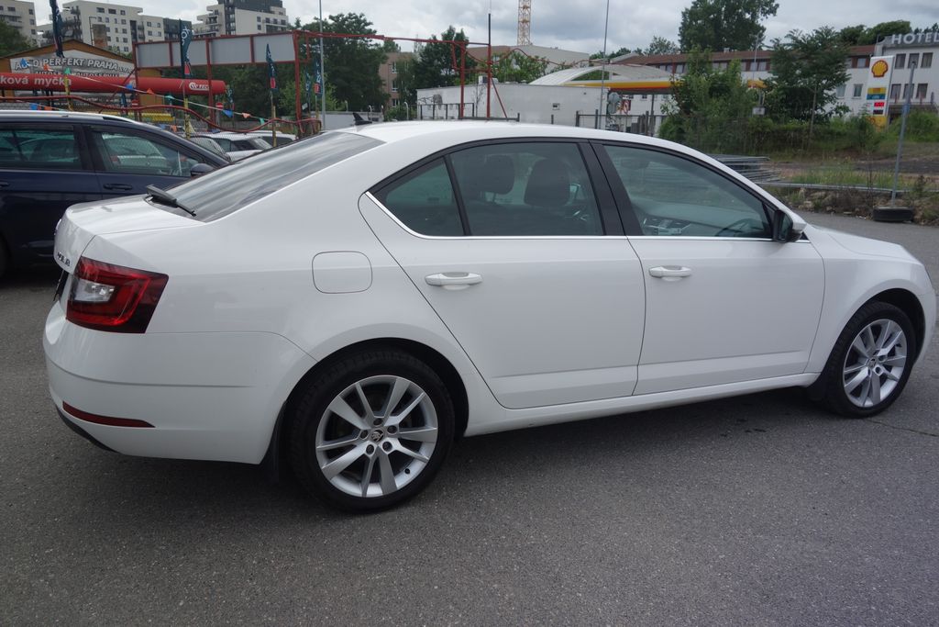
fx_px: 730
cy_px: 314
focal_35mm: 28
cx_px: 470
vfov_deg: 46.4
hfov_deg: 65.5
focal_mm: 10.4
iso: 125
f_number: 2.8
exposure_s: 1/2000
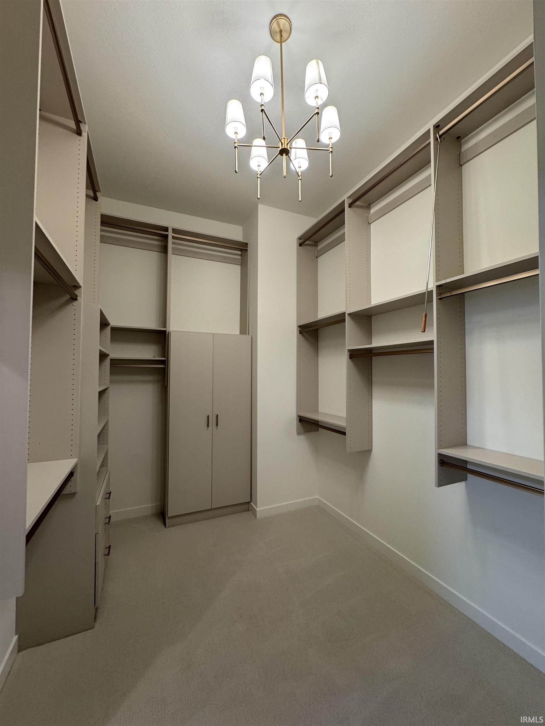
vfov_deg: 102.1
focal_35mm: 14
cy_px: 363
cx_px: 272
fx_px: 294
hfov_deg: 85.7
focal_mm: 2.22
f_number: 2.2
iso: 200
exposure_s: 1/60
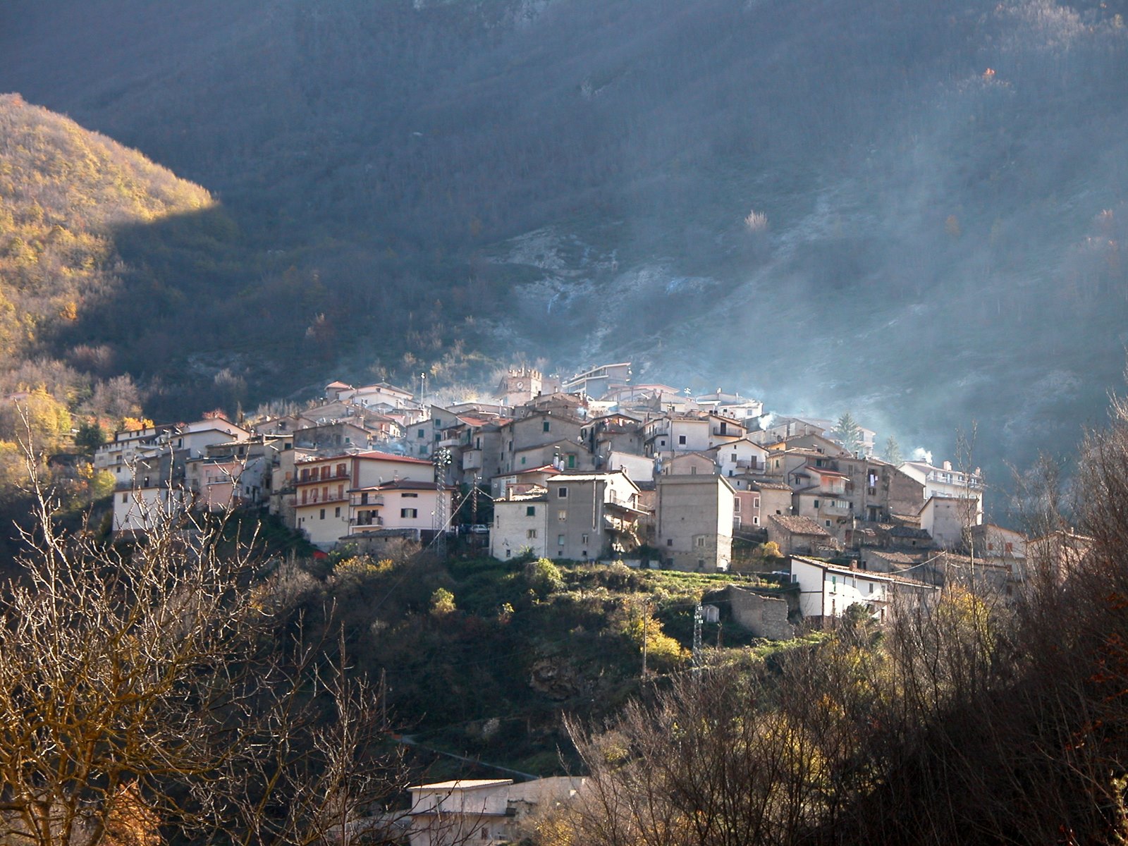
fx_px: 3715
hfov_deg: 17.3
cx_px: 564
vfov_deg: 13.0
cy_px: 423
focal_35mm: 114
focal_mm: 29.5
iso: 100
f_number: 3.7
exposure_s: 1/163
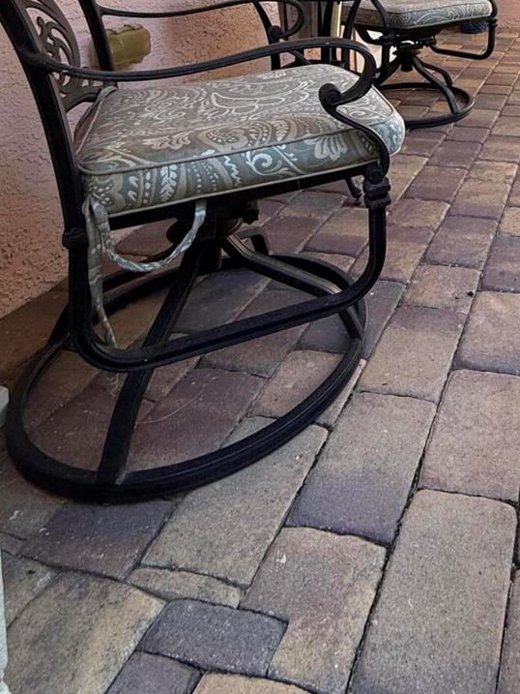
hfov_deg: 42.2
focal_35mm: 30
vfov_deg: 46.8
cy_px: -42
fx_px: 601
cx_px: 487
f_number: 2.2
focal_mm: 2.22
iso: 64
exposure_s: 1/256
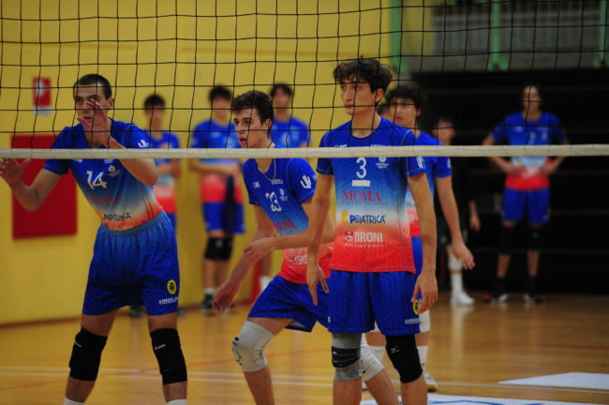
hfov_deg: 10.3
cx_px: 304
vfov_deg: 6.9
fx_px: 3380
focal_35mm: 200
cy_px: 202
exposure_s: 1/800
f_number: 3.5
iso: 4000
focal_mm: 200
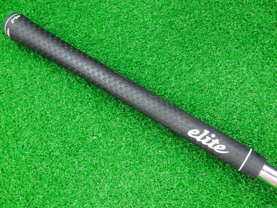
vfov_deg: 38.7
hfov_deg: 50.1
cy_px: 104
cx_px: 138
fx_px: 296
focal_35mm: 37
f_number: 3.6
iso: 400
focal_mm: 6.42
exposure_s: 1/20
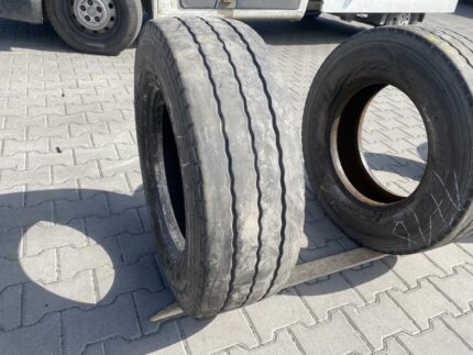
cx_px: 236
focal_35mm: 26
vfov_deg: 53.1
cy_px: 178
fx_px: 355
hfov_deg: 67.3
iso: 32
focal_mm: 4.25
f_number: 1.8
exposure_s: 1/1585
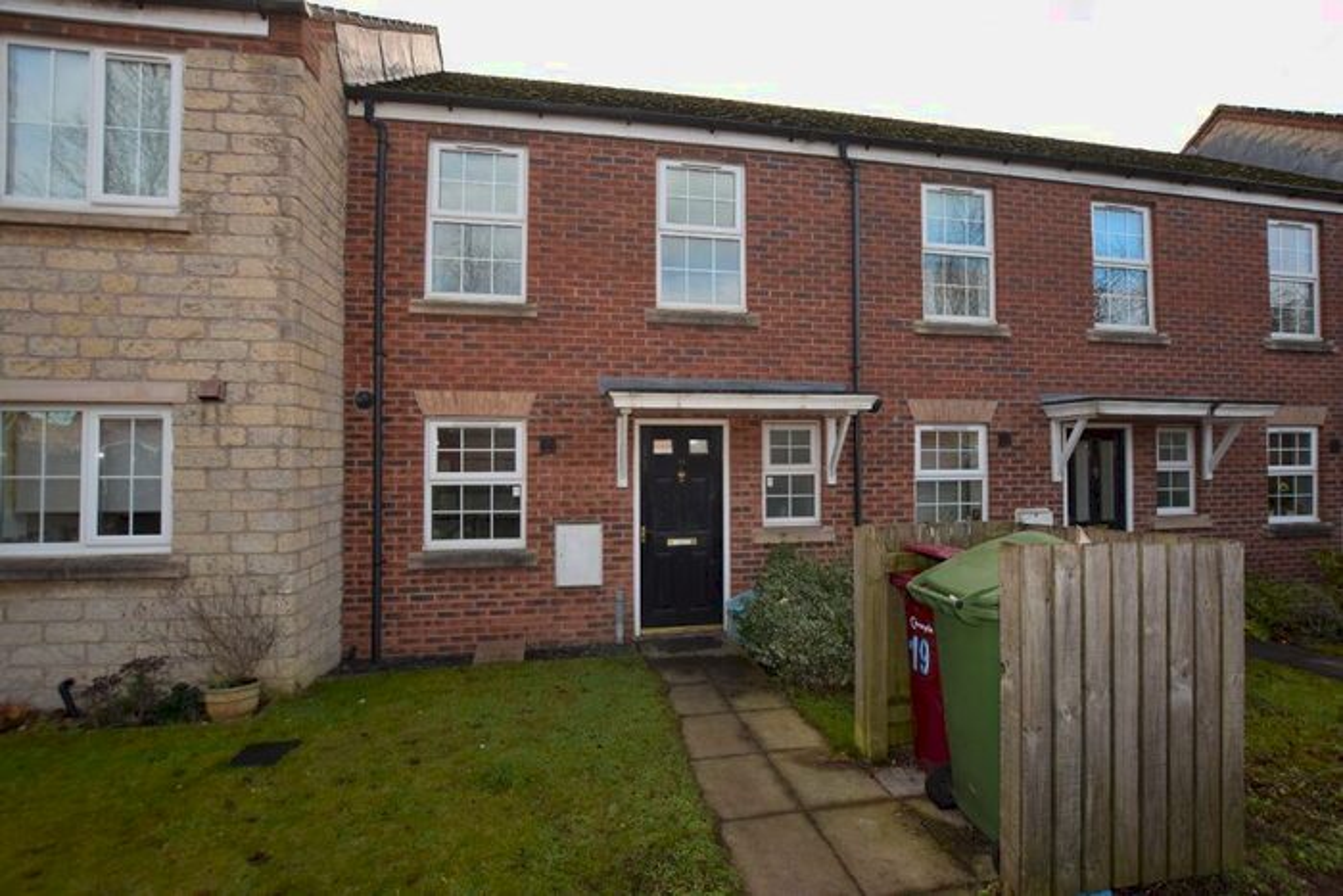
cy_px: 448
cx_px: 672
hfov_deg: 100.4
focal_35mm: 15
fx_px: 560
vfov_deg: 77.4
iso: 125
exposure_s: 1/125
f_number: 5.6
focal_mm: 10
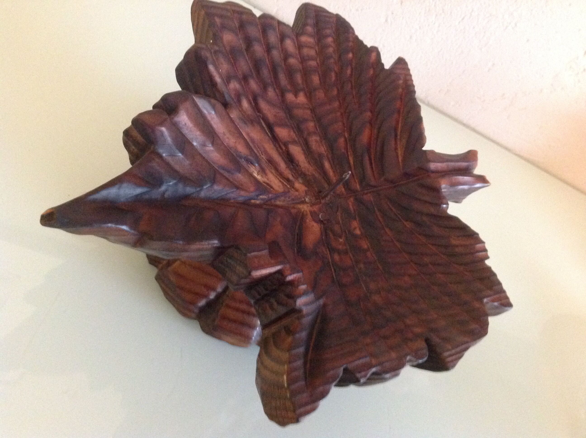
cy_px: 219
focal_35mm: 35
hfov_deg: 52.7
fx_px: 592
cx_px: 293
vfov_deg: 40.6
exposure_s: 1/17
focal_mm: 4.28
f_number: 2.4
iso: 640
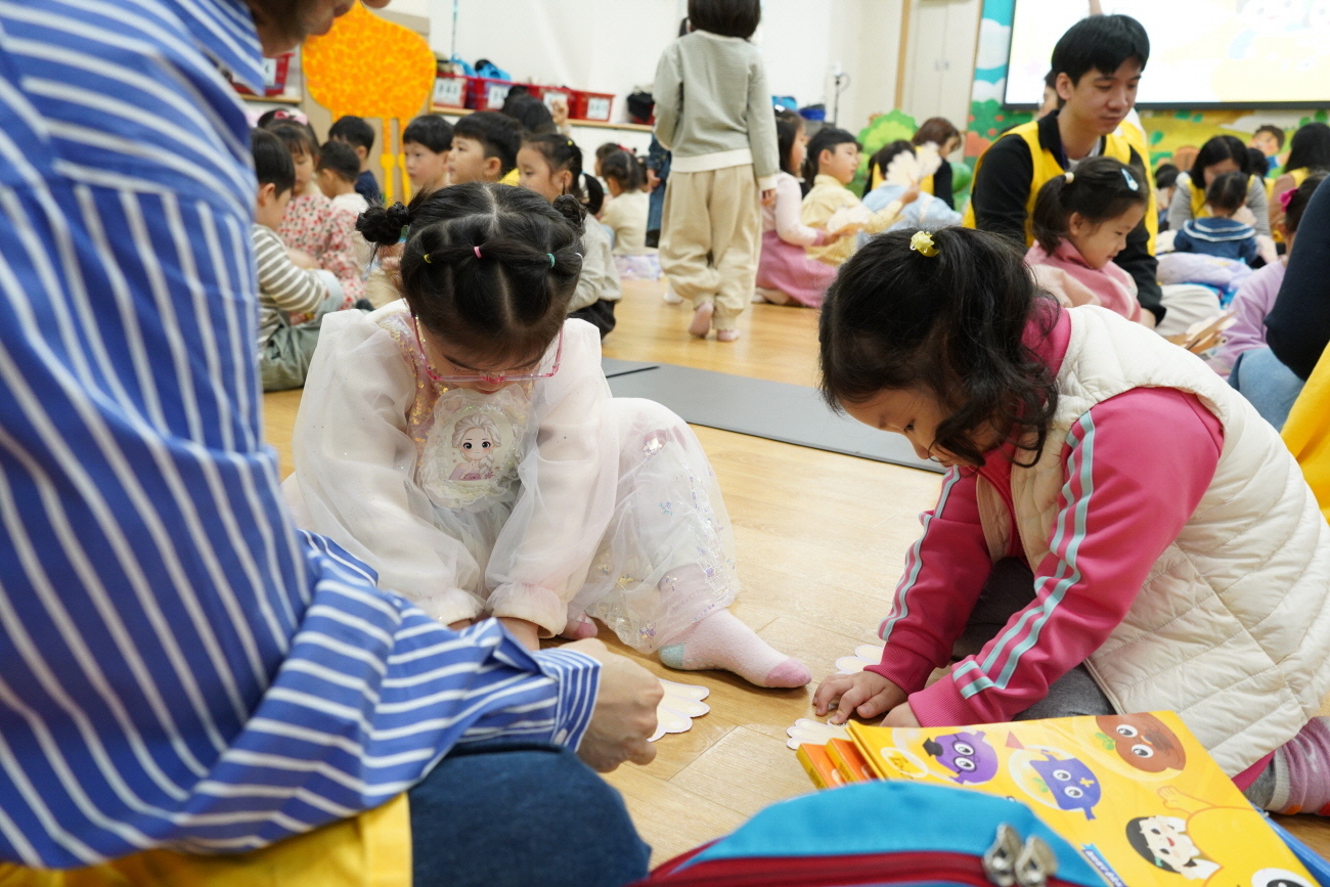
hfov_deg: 65.5
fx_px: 1034
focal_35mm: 28
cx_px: 665
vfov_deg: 46.4
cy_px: 444
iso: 2500
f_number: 5.6
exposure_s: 1/60
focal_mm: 28
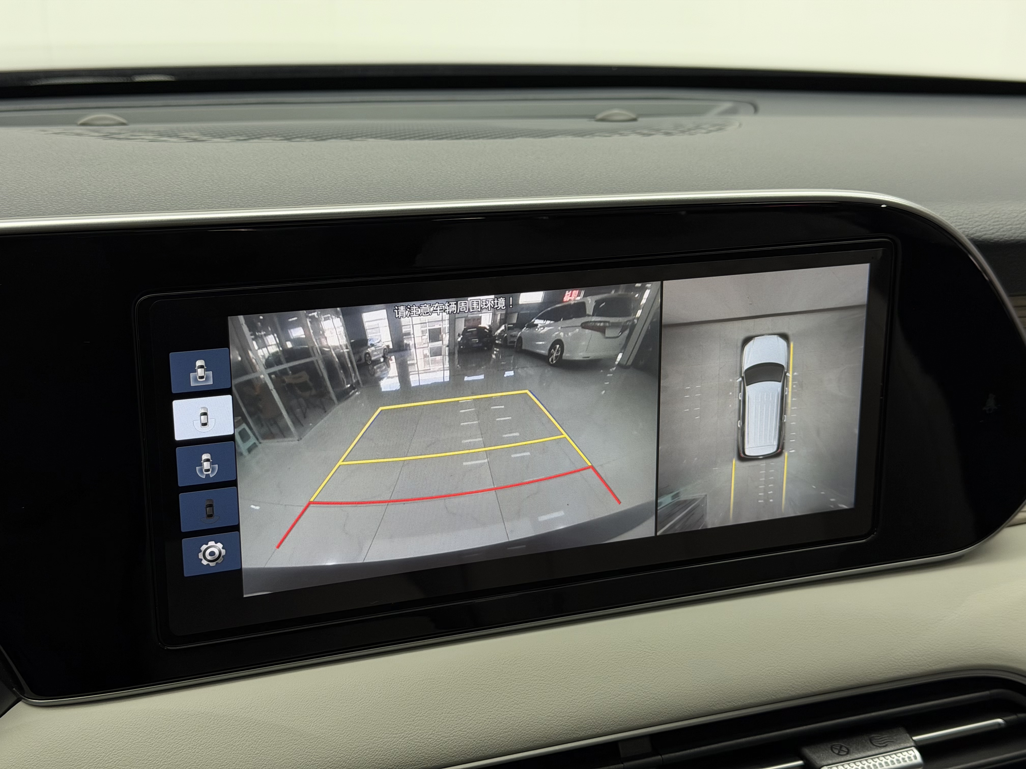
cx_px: 513
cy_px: 384
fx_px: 1423
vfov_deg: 30.3
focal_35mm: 48
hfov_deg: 39.7
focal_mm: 6.76
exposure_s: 1/88
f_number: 1.78
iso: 100
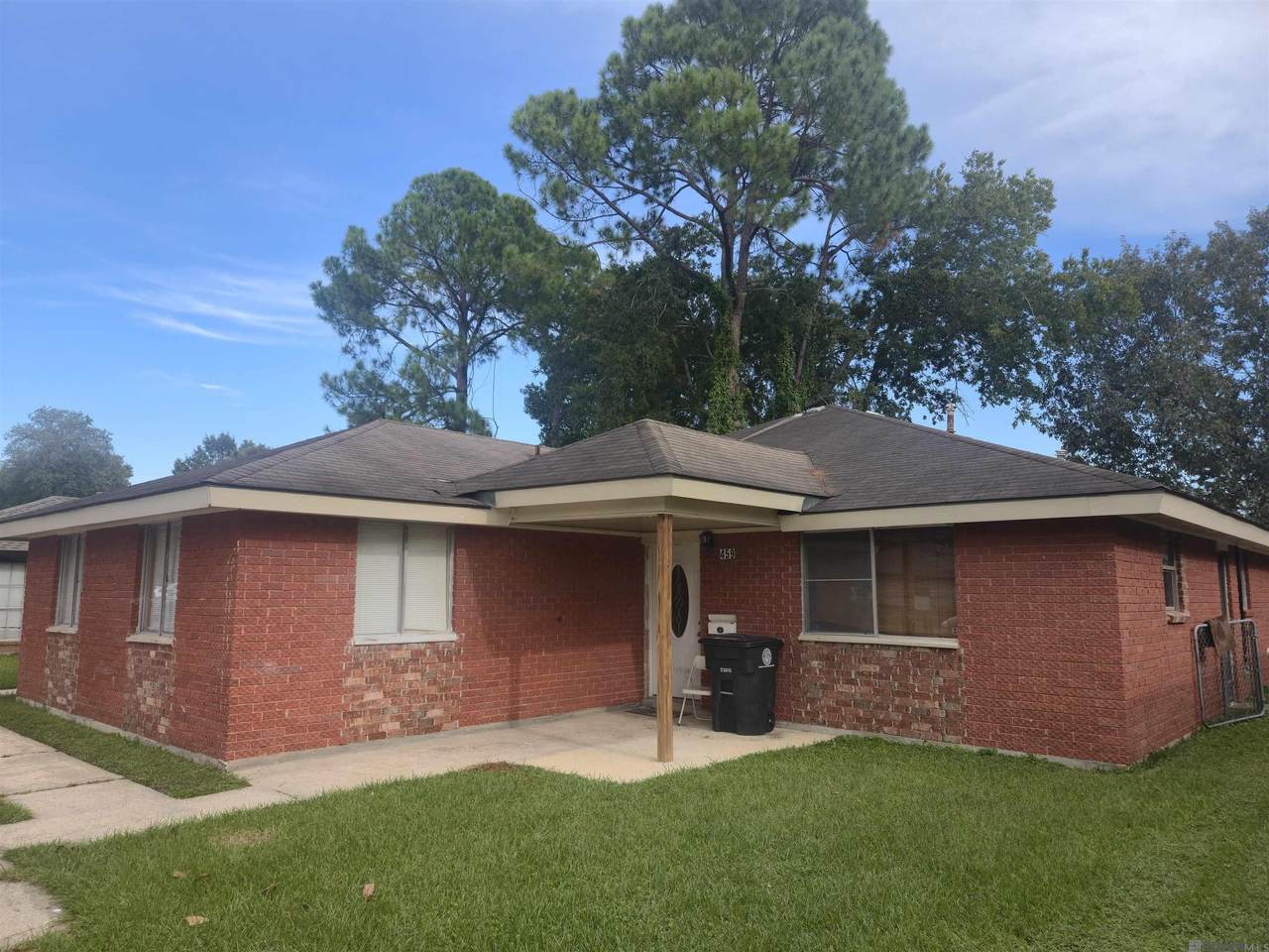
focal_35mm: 23
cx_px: 634
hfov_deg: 73.9
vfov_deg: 58.9
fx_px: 843
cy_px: 476
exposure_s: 1/643
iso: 25
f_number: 1.8
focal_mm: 5.4
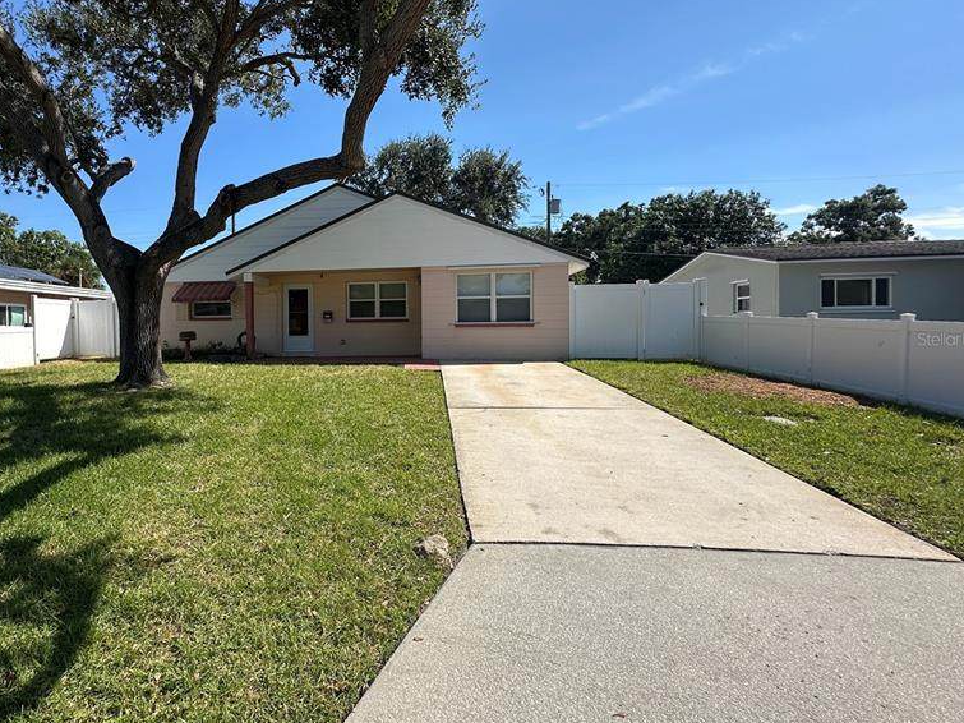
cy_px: 339
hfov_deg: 82.5
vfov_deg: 68.6
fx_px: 529
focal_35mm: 19
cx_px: 341
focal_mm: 2.22
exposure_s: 1/2092
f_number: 2.2
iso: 50
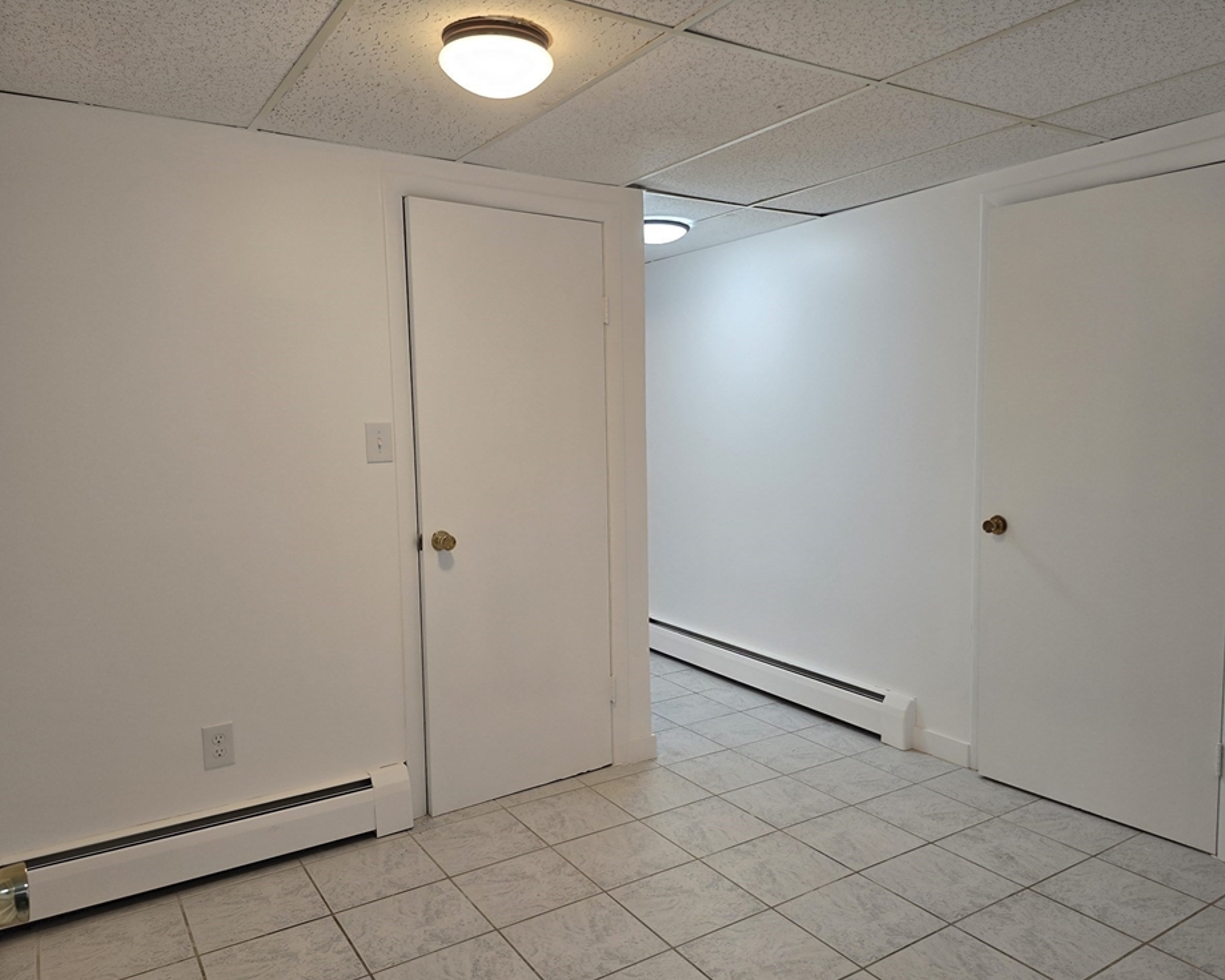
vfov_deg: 56.8
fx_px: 906
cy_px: 499
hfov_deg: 67.9
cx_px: 672
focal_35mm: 25
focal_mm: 6.3
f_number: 1.7
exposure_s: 1/120
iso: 100
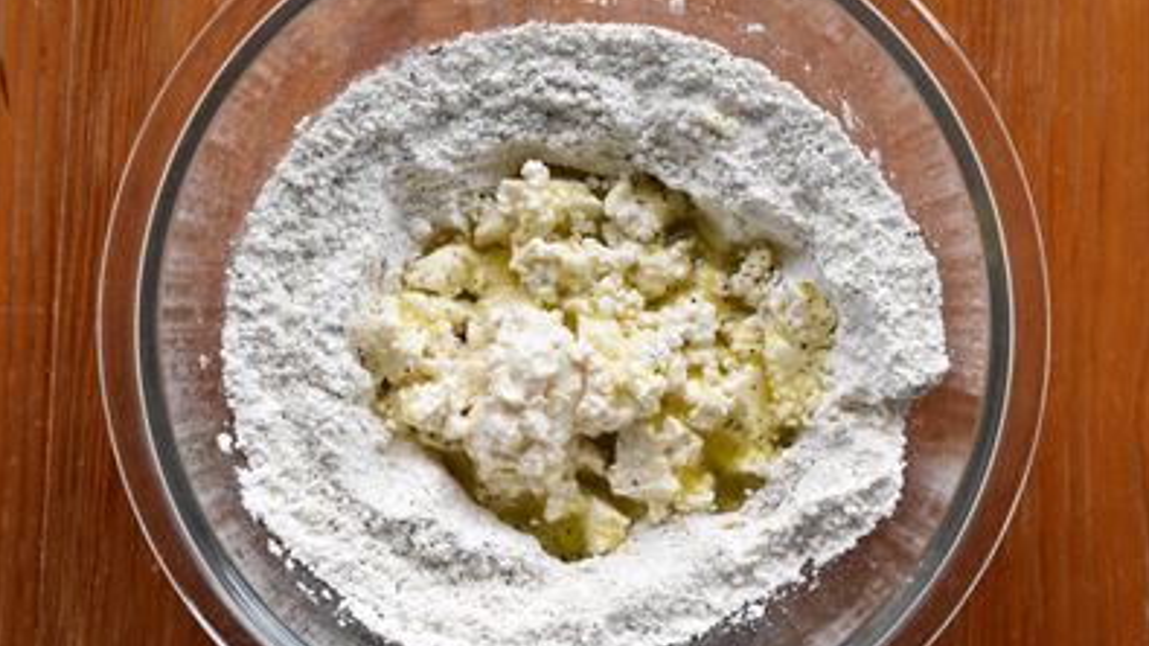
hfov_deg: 40.6
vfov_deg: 23.5
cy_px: 365
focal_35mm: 51
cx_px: 570
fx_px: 1553
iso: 6400
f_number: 9
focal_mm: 32
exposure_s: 1/320
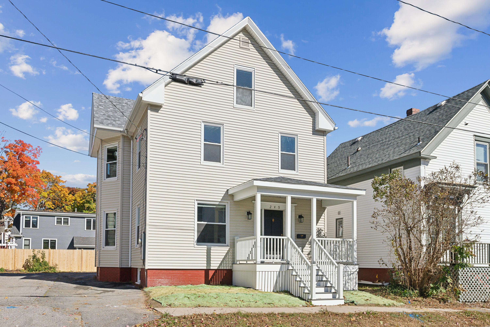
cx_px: 245
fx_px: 395
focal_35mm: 29
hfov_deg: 63.6
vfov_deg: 45.0
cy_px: 164
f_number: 7.1
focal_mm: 29
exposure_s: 1/3200
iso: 800
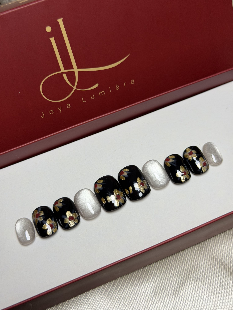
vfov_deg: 39.7
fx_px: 431
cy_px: 155
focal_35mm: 48
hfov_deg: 30.3
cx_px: 116
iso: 100
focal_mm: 6.76
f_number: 1.78
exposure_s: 1/112
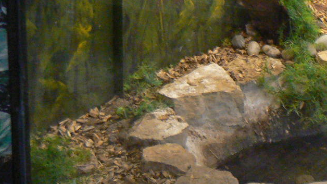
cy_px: -66
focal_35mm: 100
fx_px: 867
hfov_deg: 21.0
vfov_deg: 11.7
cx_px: 278
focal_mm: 6
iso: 200
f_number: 2.8
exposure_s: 1/15
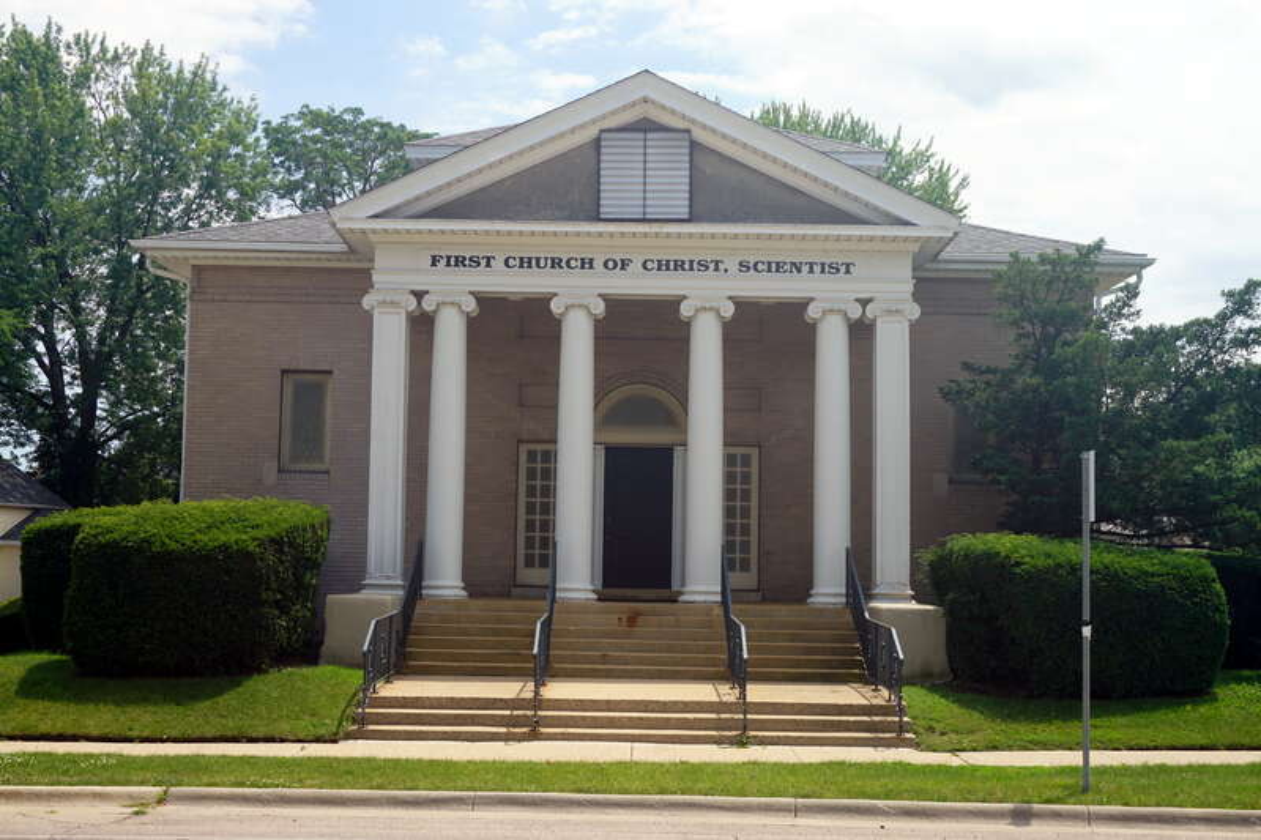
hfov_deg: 42.3
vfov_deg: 28.9
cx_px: 630
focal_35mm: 46
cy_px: 420
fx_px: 1628
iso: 100
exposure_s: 1/125
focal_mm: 31
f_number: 11
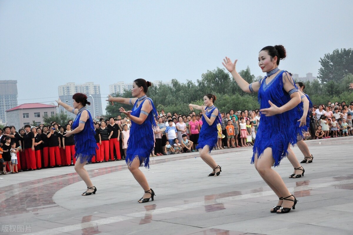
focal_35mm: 68
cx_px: 176
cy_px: 118
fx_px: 661
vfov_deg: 20.1
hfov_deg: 29.9
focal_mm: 45
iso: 1600
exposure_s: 1/125
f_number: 4.8
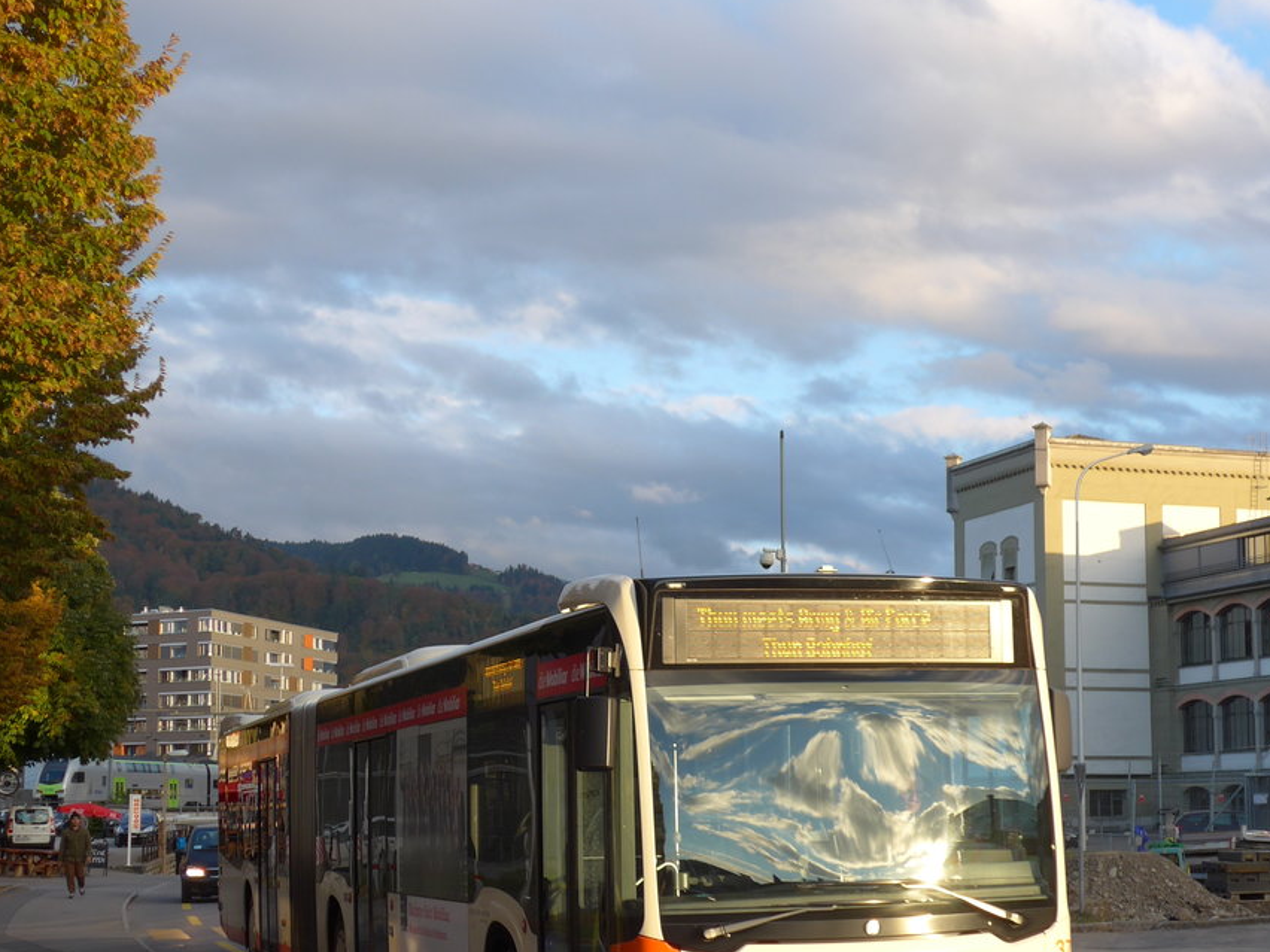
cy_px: 650
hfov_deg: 31.2
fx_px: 2275
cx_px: 718
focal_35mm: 62
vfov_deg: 23.5
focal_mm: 9
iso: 80
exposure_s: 1/320
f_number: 2.8
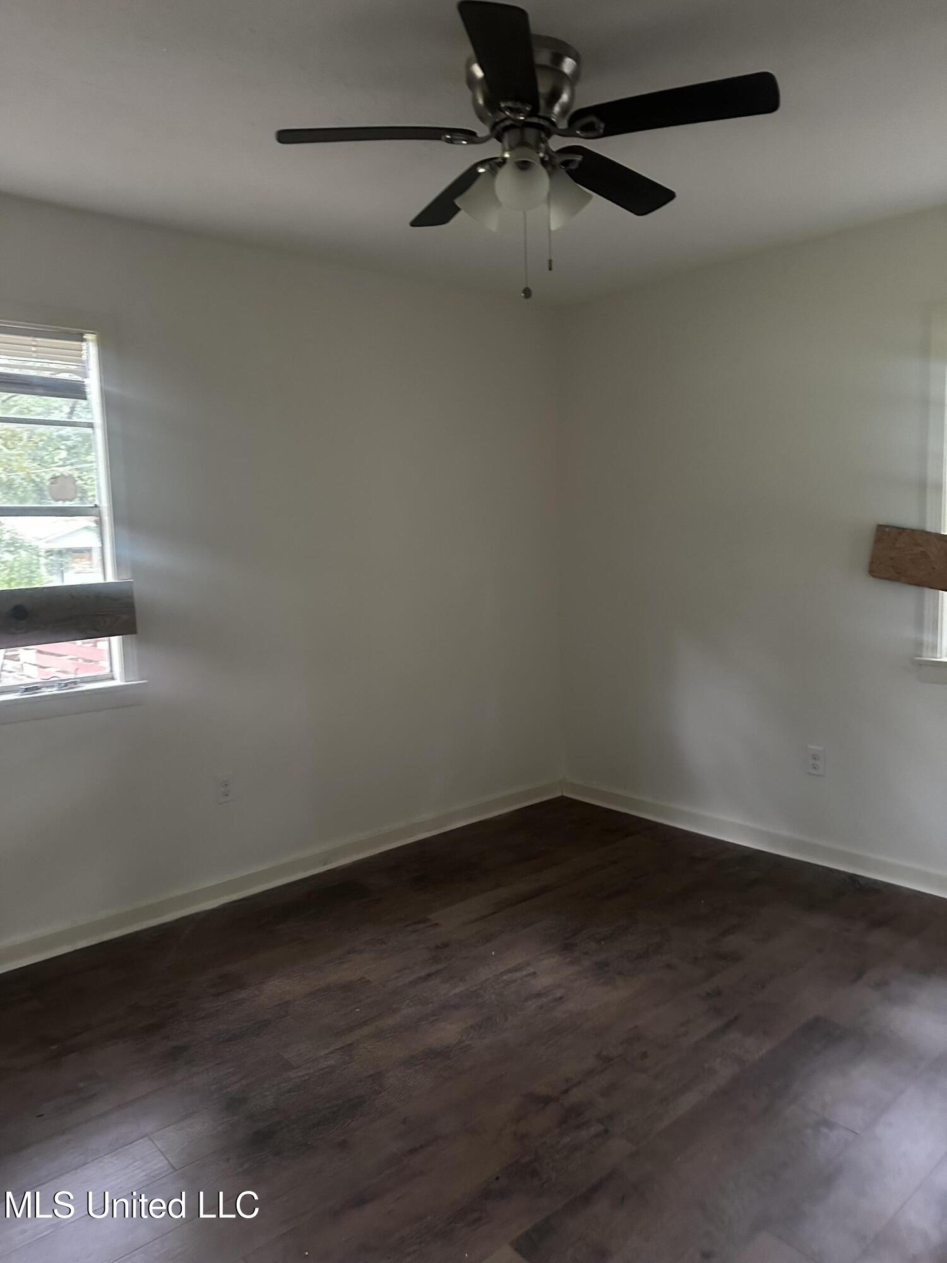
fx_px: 875
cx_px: 474
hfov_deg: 56.8
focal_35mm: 24
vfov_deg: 71.6
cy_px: 632
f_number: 1.78
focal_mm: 6.86
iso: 1000
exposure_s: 1/30
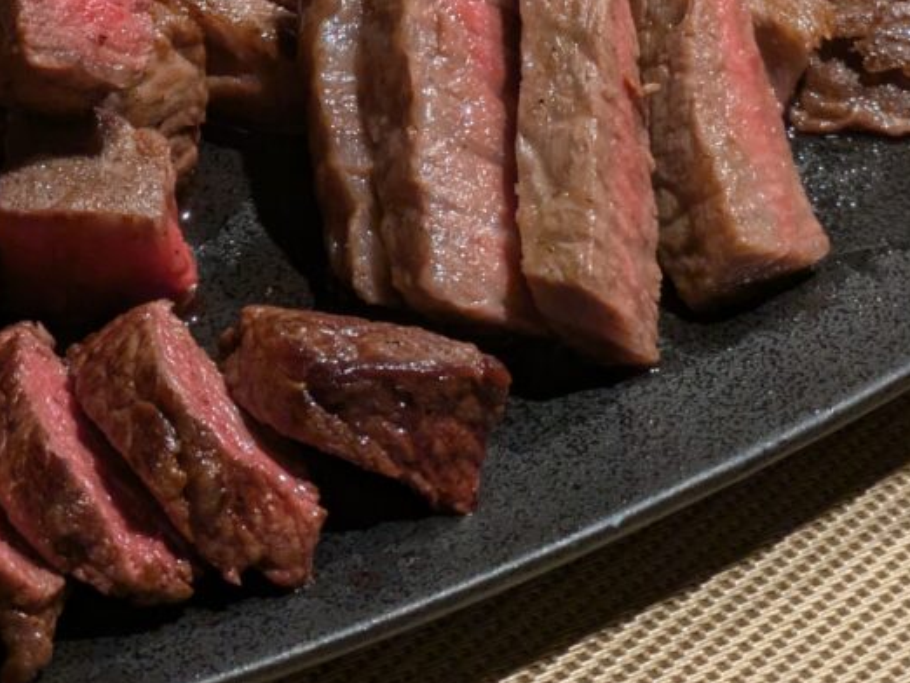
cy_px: 98
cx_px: 373
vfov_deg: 11.8
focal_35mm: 125
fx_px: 3288
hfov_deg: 15.7
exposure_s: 1/33.3
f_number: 1.89
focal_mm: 5.43
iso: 68
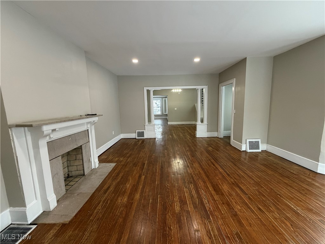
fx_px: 131
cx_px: 162
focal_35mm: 14
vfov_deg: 85.7
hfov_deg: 102.1
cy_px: 122
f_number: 2.2
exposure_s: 1/83
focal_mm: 2.22
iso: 320
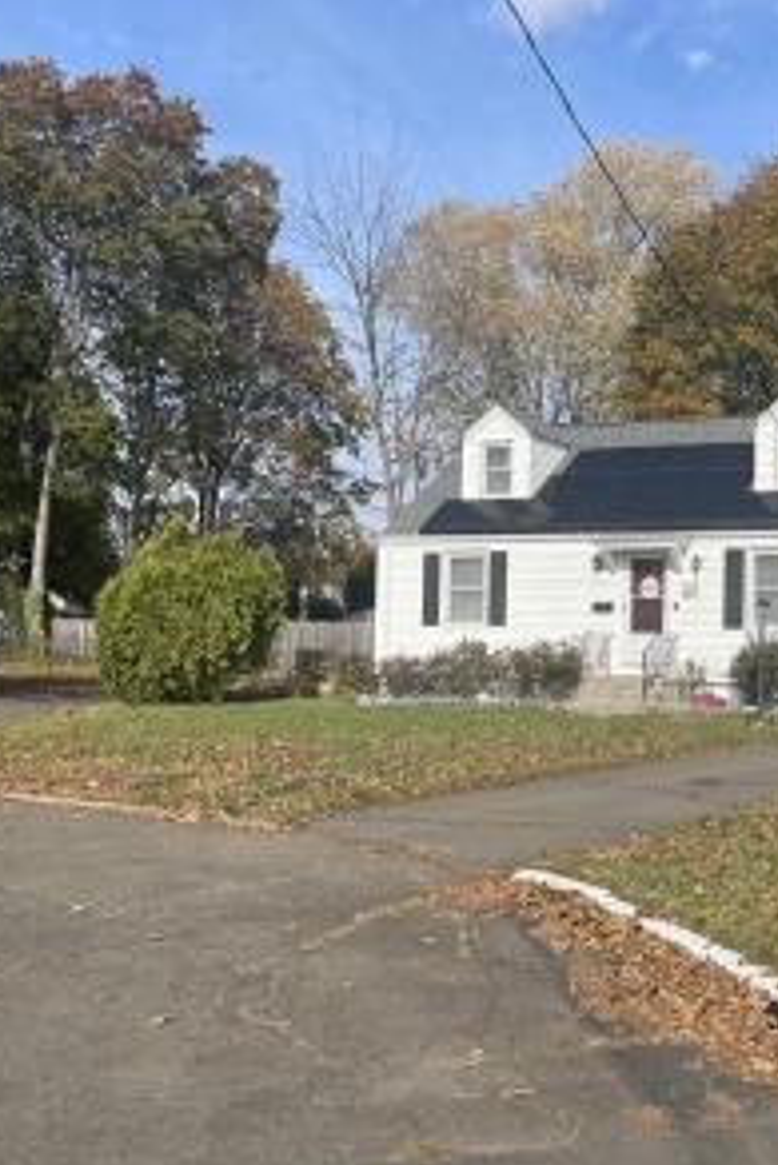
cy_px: 590
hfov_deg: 34.0
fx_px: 1198
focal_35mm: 37
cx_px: 706
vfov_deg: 51.9
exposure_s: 1/4049
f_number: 1.6
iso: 50
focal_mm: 5.1
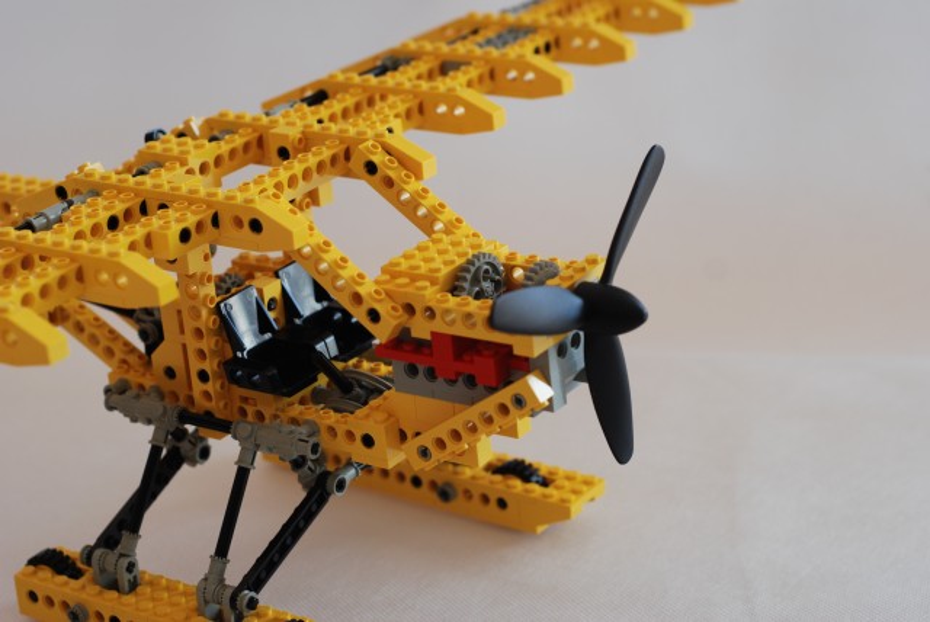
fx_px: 1939
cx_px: 465
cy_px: 311
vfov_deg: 18.2
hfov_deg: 27.0
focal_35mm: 75
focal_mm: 50
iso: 200
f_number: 4
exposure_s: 1/60
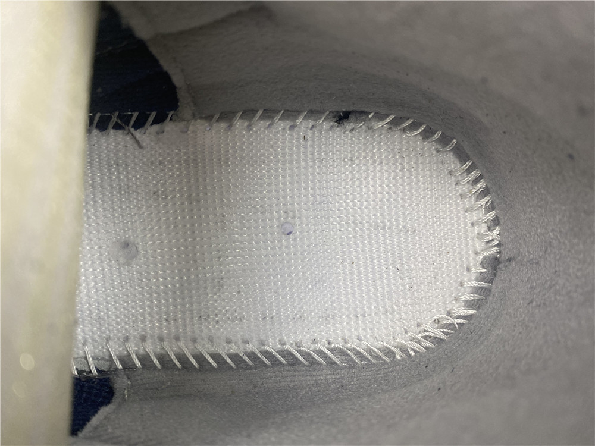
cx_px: 298
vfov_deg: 53.1
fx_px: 447
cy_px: 223
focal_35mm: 26
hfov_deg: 67.3
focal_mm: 4.25
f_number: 1.8
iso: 160
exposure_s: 1/50
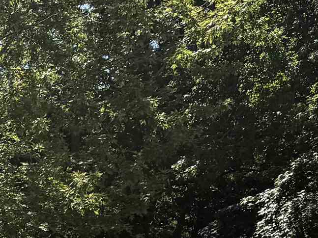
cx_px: -252
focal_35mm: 114
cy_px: 421
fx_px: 1047
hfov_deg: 15.0
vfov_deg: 12.0
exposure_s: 1/5319
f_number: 1.78
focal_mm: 6.76
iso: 80
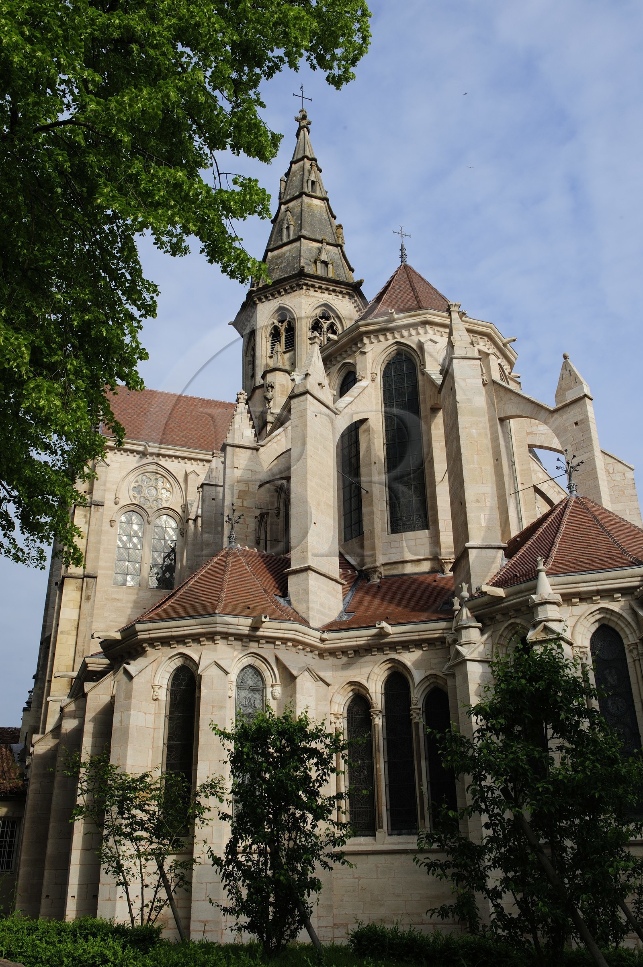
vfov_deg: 60.3
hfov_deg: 42.3
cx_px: 322
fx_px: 832
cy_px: 484
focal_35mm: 31
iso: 200
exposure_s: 1/160
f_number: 13
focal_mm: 31
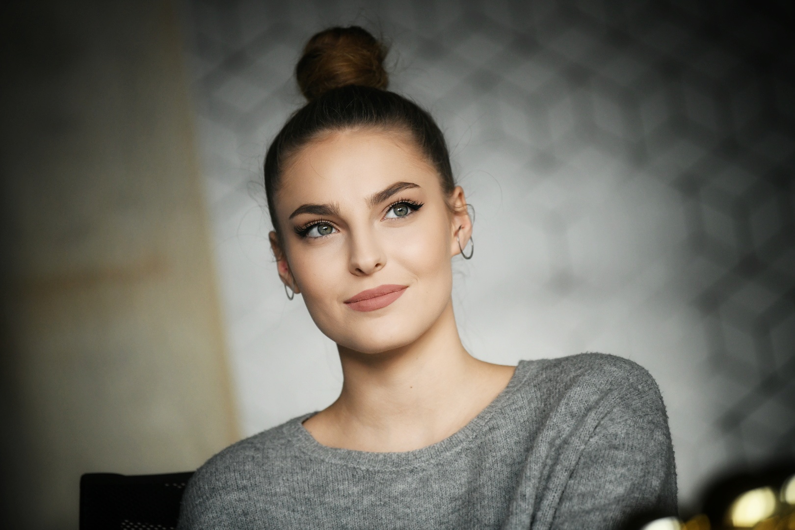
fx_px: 3975
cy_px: 265
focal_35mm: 180
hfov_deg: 11.4
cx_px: 398
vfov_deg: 7.6
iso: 1600
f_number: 2.8
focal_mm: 180
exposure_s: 1/800
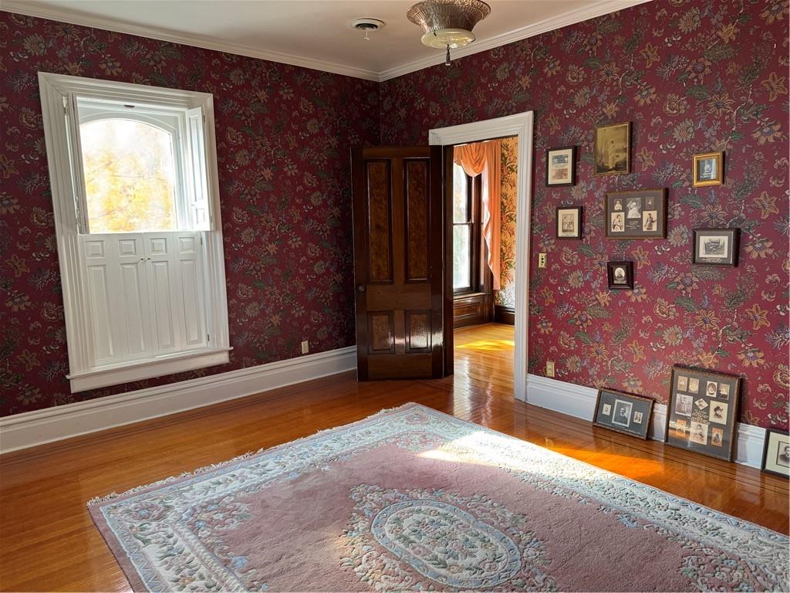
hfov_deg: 71.6
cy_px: 296
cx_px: 395
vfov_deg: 56.8
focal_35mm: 24
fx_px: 548
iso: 200
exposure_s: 1/104
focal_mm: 6.76
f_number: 1.78
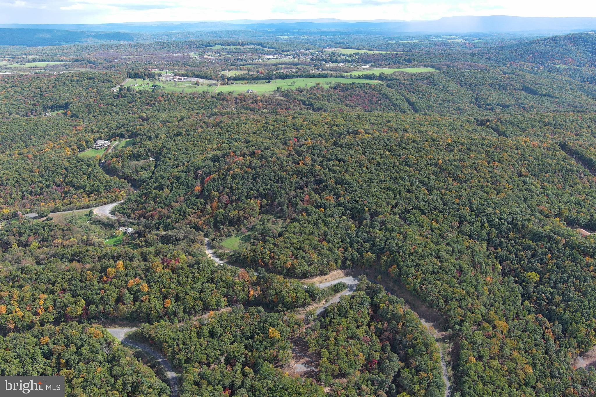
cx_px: 298
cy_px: 198
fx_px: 480
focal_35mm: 29
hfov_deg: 63.7
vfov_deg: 45.0
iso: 100
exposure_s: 1/535
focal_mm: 10.57
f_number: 2.8
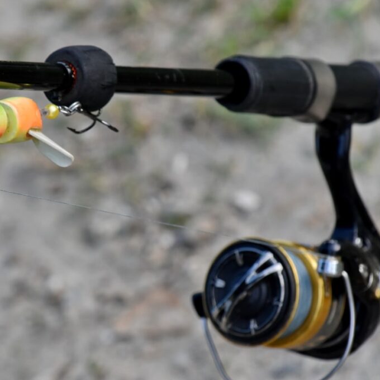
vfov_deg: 5.5
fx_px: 3933
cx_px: 107
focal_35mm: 317
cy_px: 190
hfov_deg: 5.5
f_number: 13
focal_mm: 165
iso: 800
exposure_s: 1/160
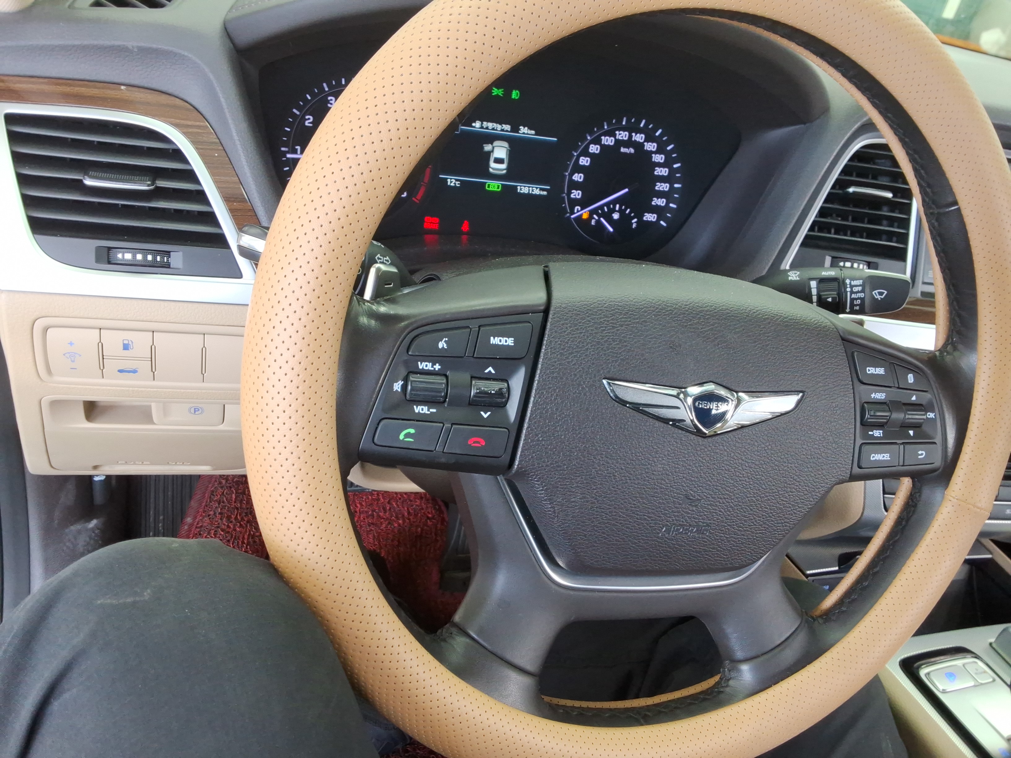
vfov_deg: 49.7
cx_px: 506
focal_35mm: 28
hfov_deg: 63.4
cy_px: 379
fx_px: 818
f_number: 1.9
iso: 63
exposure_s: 1/40
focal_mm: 2.91
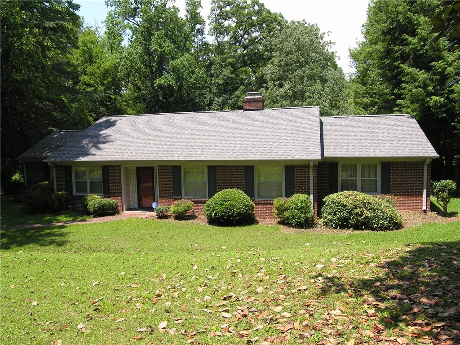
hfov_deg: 71.6
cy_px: 172
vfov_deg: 56.8
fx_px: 319
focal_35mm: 24
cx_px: 230
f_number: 4.5
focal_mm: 6.1
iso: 50
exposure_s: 1/182
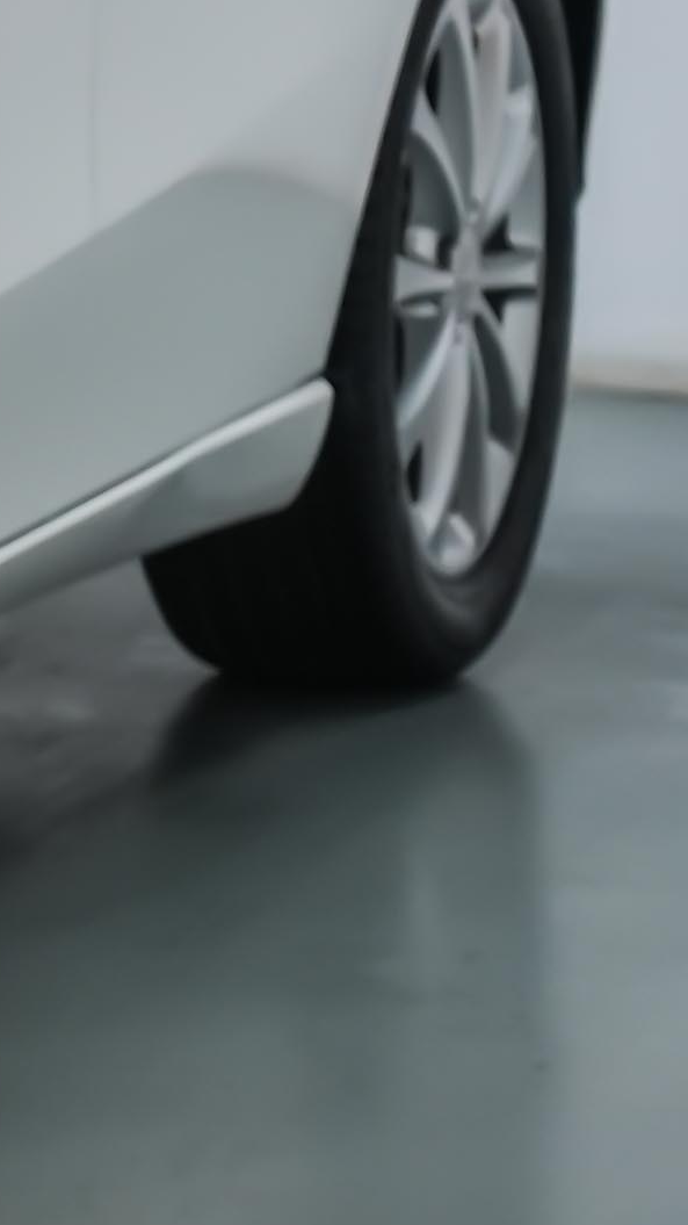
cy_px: 156
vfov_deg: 6.1
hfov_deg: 3.3
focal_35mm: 354
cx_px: -1642
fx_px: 11487
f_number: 4
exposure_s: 1/160
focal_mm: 84
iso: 2500
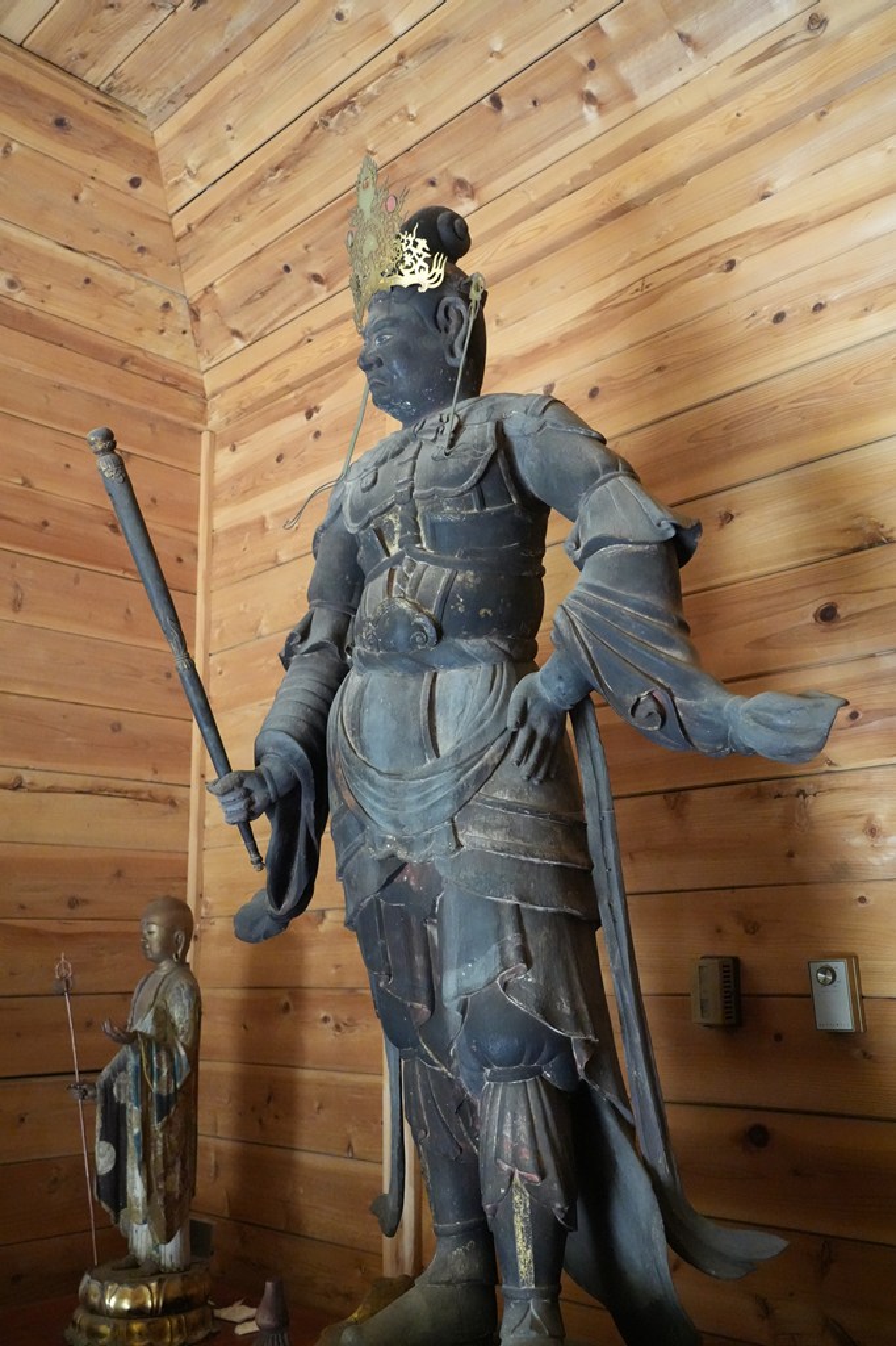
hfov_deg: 41.1
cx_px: 448
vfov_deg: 58.7
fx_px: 1195
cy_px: 673
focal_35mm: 32
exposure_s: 1/400
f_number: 5.6
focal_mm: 32
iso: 16000
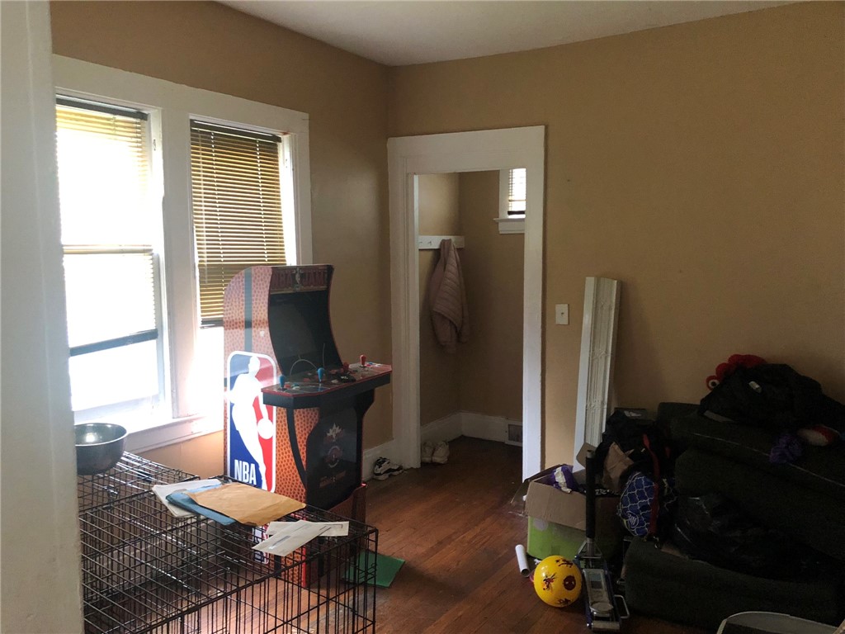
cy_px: 317
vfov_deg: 49.7
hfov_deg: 63.4
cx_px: 422
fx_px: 683
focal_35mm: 28
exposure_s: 1/11
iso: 100
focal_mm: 3.99
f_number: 1.8
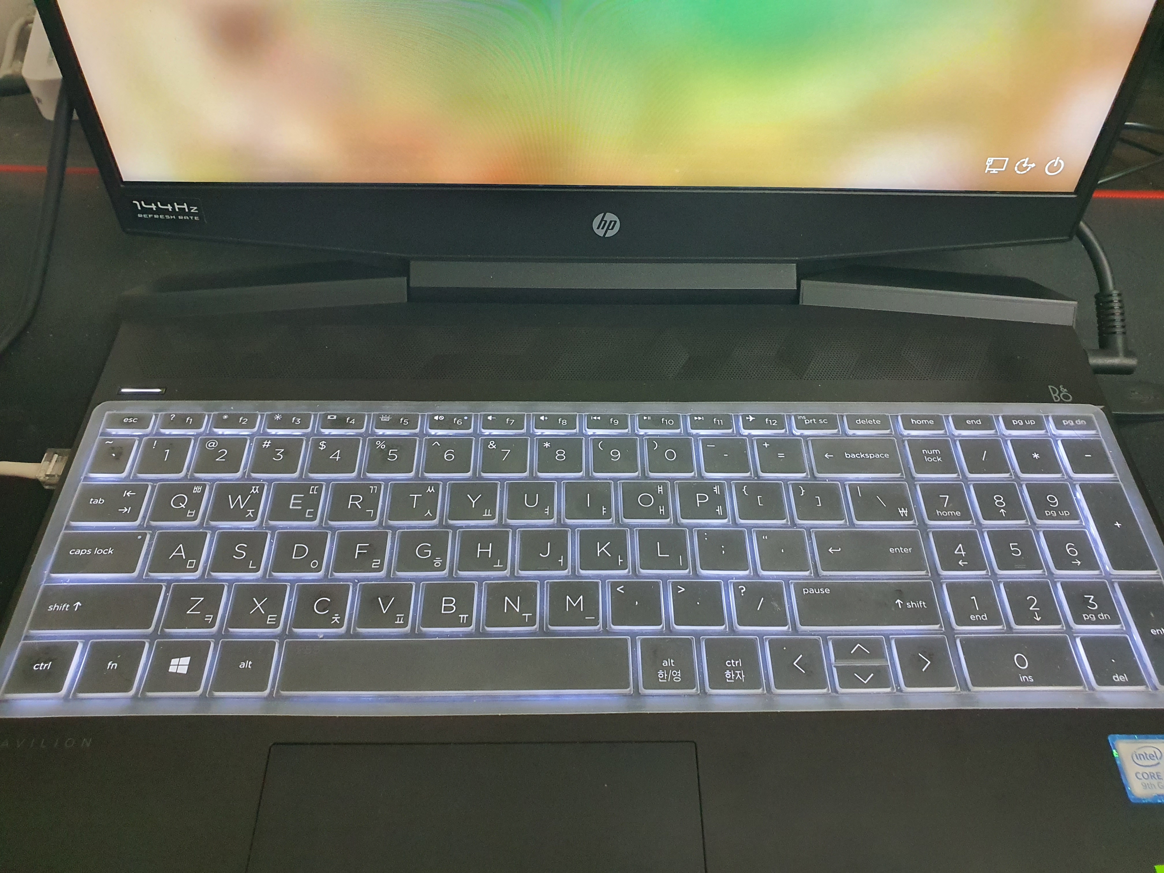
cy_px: 436
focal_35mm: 26
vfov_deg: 53.1
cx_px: 582
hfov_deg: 67.3
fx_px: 874
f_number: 2.4
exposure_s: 1/40
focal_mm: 4.3
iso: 640
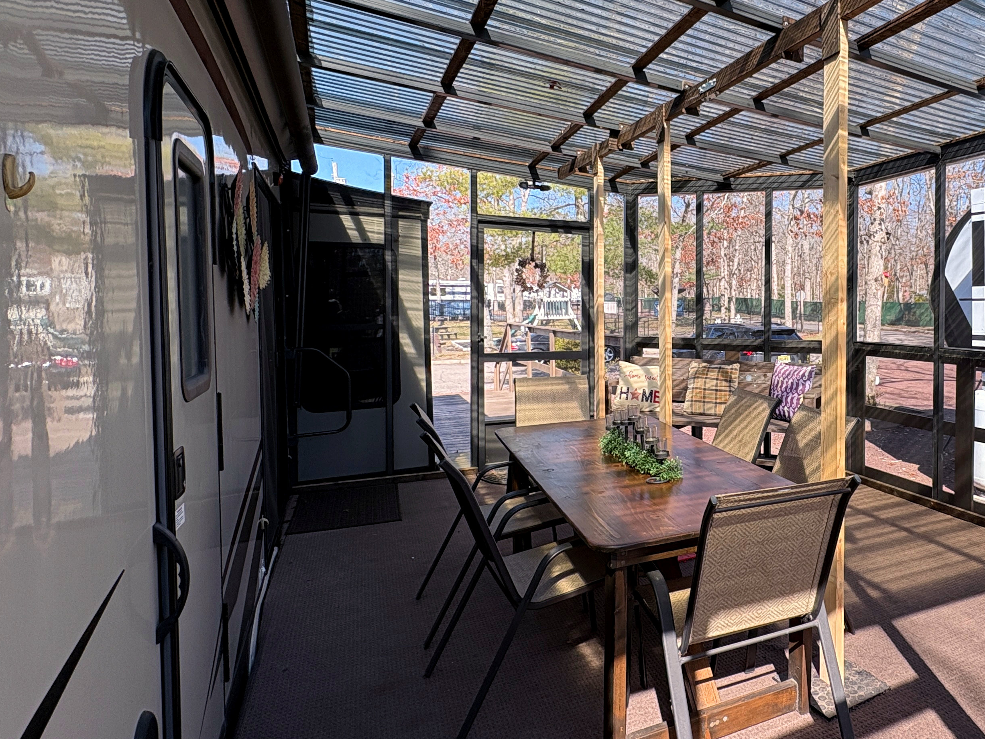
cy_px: 323
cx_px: 746
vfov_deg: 58.7
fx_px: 655
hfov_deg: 68.8
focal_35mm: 23
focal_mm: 2.22
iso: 64
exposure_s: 1/260
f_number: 2.2
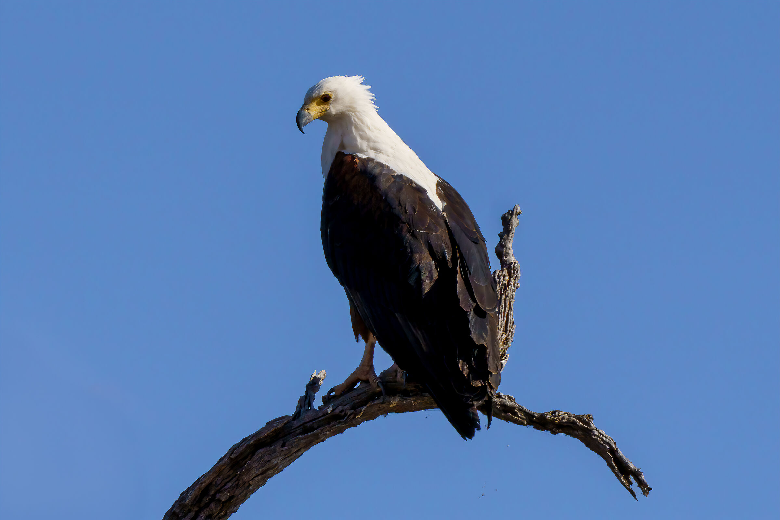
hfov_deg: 5.2
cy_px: 260
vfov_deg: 3.4
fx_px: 8666
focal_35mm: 400
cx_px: 390
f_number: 8
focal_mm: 400
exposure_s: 1/2500
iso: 400
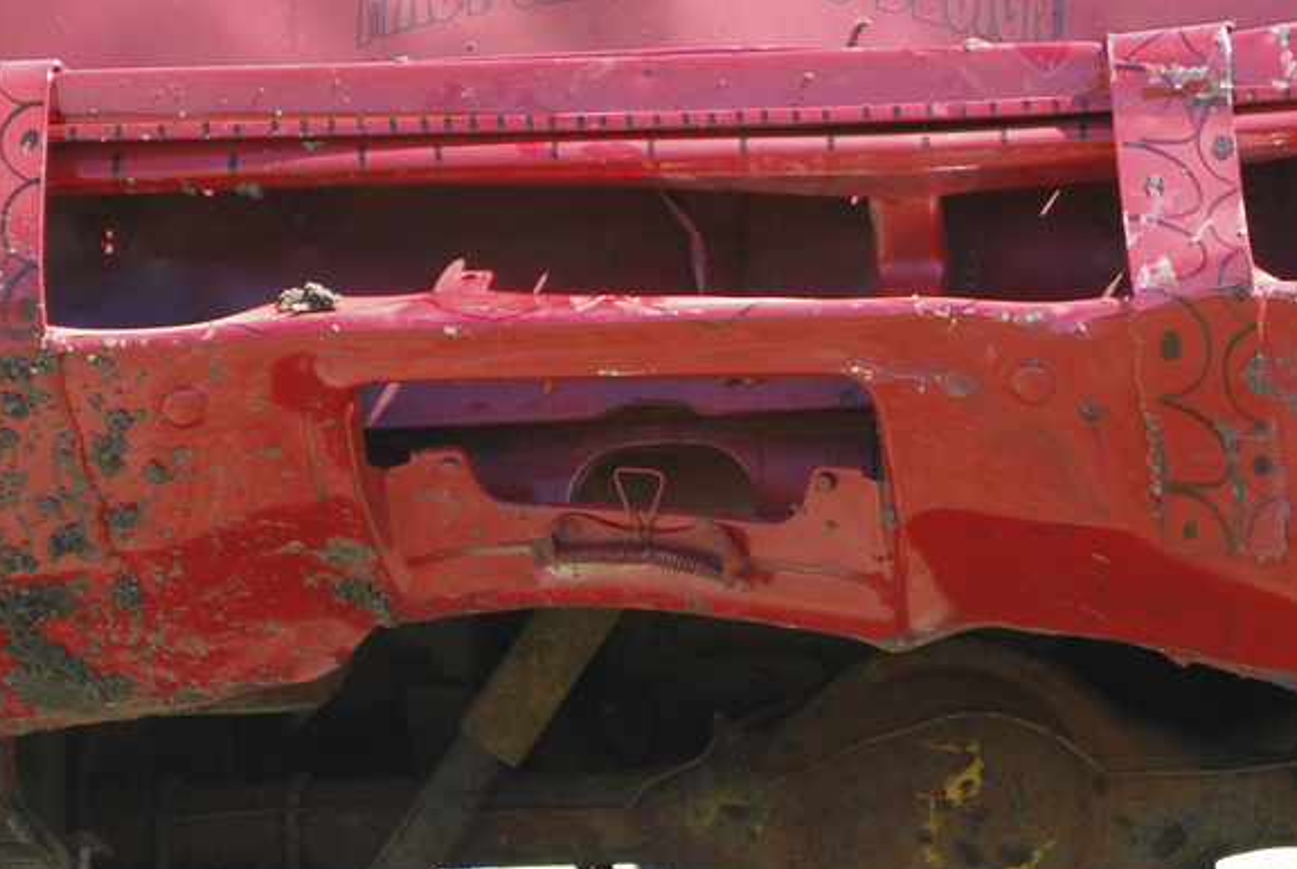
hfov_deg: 8.5
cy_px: 625
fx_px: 8749
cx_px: 782
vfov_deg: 5.7
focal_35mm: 242
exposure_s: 1/125
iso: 140
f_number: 5.6
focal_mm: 55
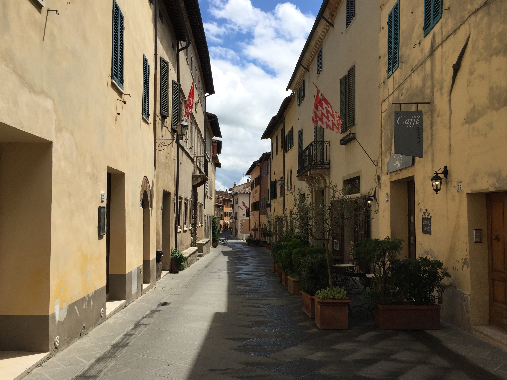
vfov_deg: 46.8
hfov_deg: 60.0
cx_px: 256
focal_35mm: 30
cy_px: 196
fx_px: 439
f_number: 2.2
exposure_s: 1/2825
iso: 32
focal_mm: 4.15
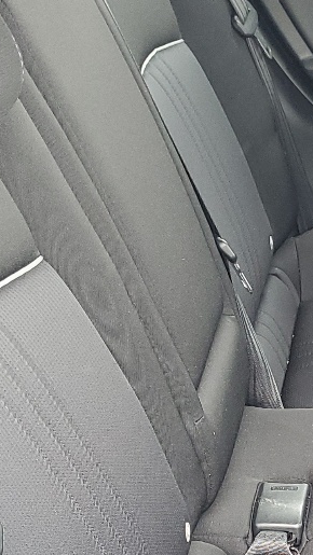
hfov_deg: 13.4
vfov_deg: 23.6
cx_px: 362
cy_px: 489
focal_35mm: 88
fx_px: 1297
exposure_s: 1/60.2
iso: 102
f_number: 1.5
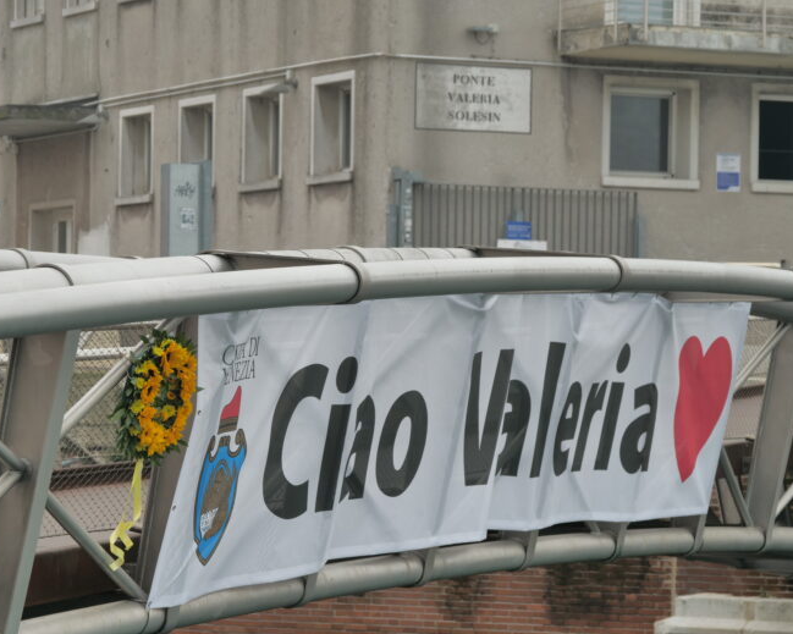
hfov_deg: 12.3
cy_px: 318
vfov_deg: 9.8
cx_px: 390
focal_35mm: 157
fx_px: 3684
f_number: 5
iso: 200
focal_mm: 75
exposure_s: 1/400
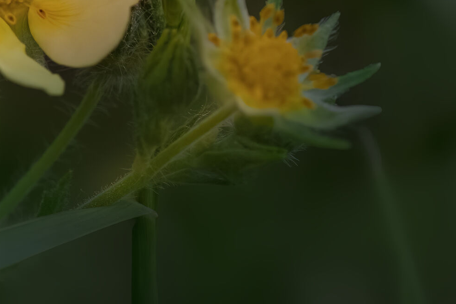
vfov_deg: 2.7
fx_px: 6461
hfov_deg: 4.0
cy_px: -39
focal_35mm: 510
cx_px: 42
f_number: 7.1
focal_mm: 140
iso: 800
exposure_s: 1/1000
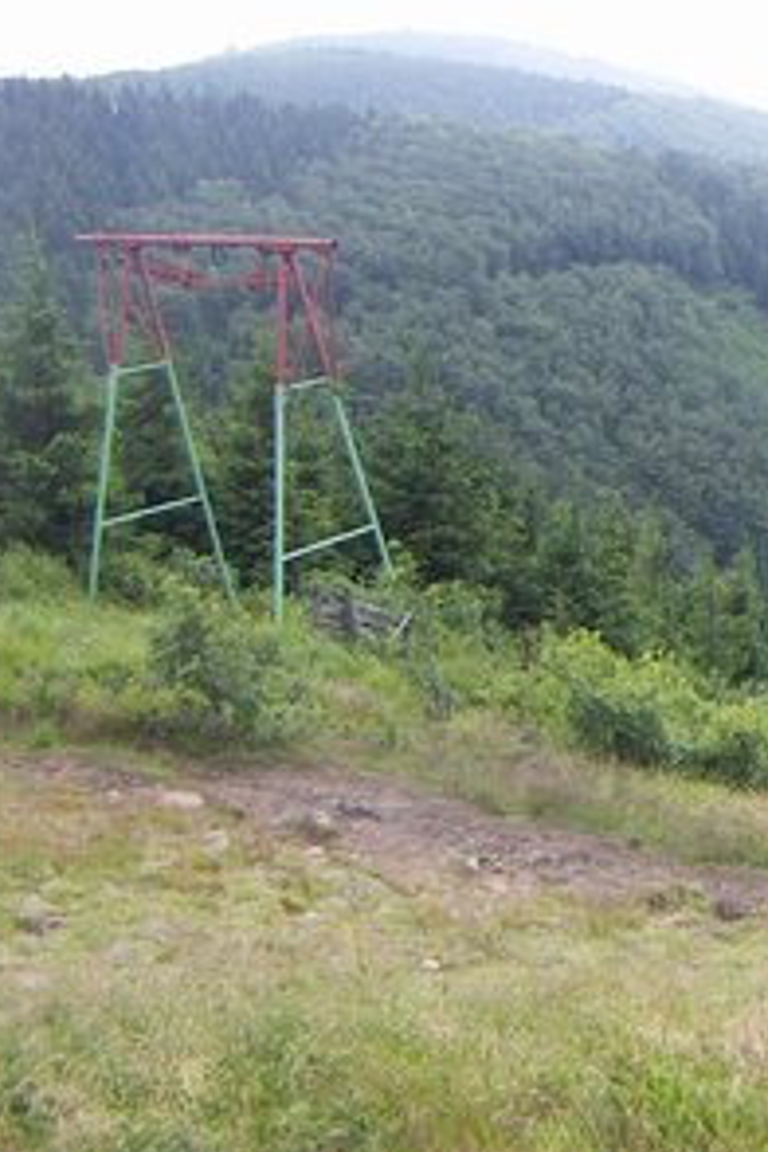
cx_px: 662
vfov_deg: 38.9
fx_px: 1632
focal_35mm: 51
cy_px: 576
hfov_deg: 25.8
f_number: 2.8
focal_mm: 4.7
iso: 50
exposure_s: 1/60
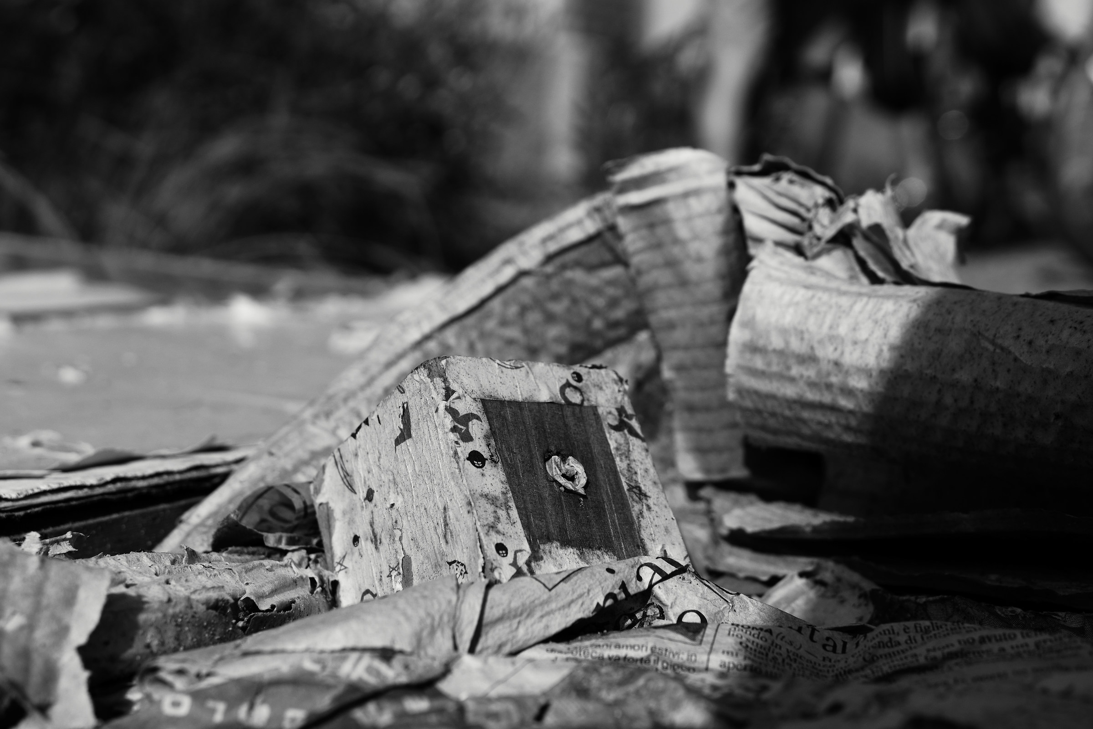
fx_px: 1594
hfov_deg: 37.9
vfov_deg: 25.8
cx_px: 546
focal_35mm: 52
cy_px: 364
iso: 100
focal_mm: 35
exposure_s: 1/2000
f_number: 5
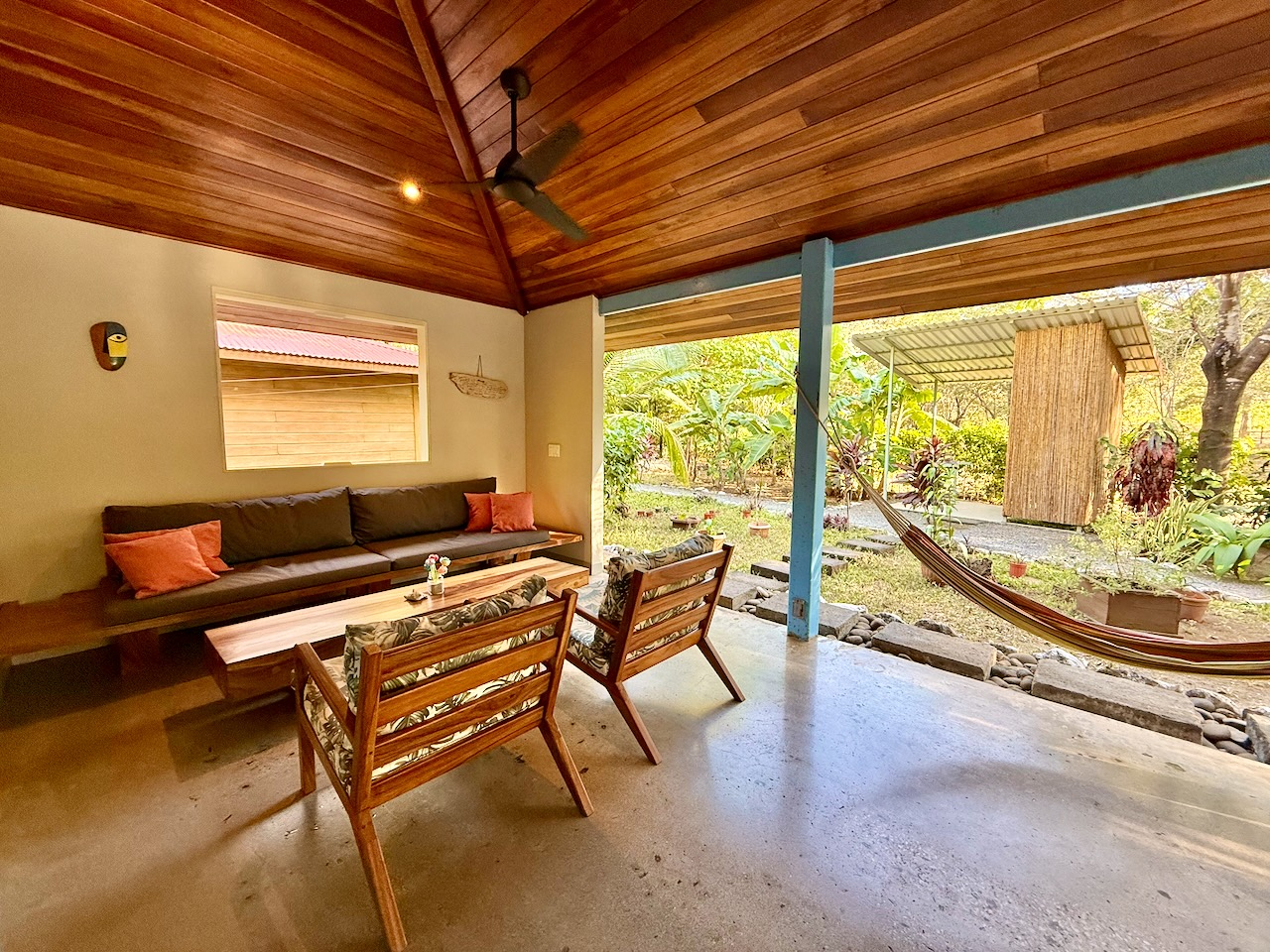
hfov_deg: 102.1
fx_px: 514
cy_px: 476
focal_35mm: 14
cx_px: 635
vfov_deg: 85.7
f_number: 2.2
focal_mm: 2.22
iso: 200
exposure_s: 1/99
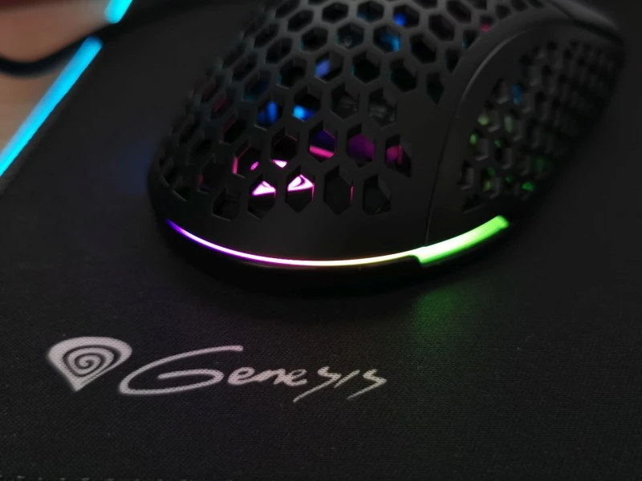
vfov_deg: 36.0
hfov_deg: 46.8
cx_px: 321
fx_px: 742
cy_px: 240
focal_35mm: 40
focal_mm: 5.56
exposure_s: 1/50
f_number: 1.6
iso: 200
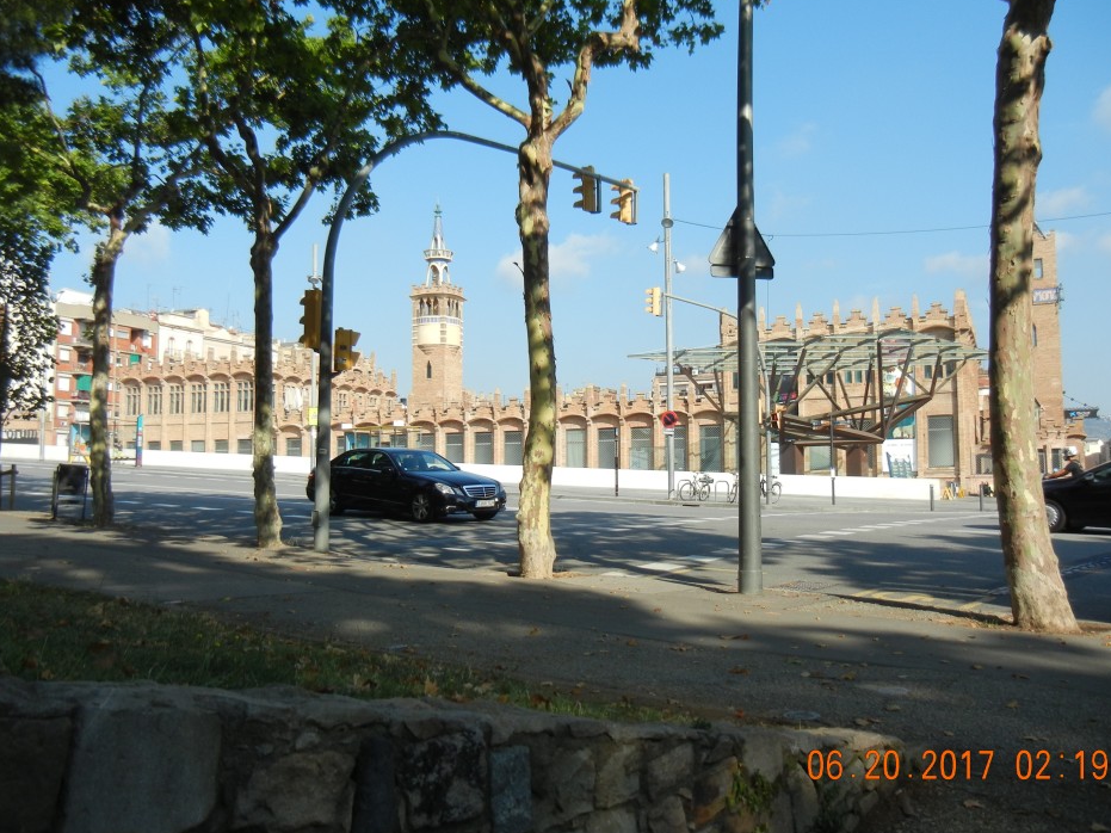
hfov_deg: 55.4
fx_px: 1059
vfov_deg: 42.9
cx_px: 572
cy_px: 402
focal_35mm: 33
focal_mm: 5.4
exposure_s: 1/285
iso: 160
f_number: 7
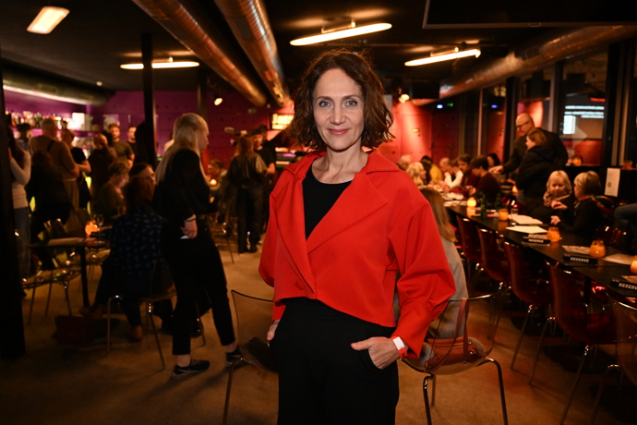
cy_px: 212
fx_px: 513
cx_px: 318
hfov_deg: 63.7
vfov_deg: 45.0
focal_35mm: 29
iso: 6400
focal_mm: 29
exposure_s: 1/125
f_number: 3.2
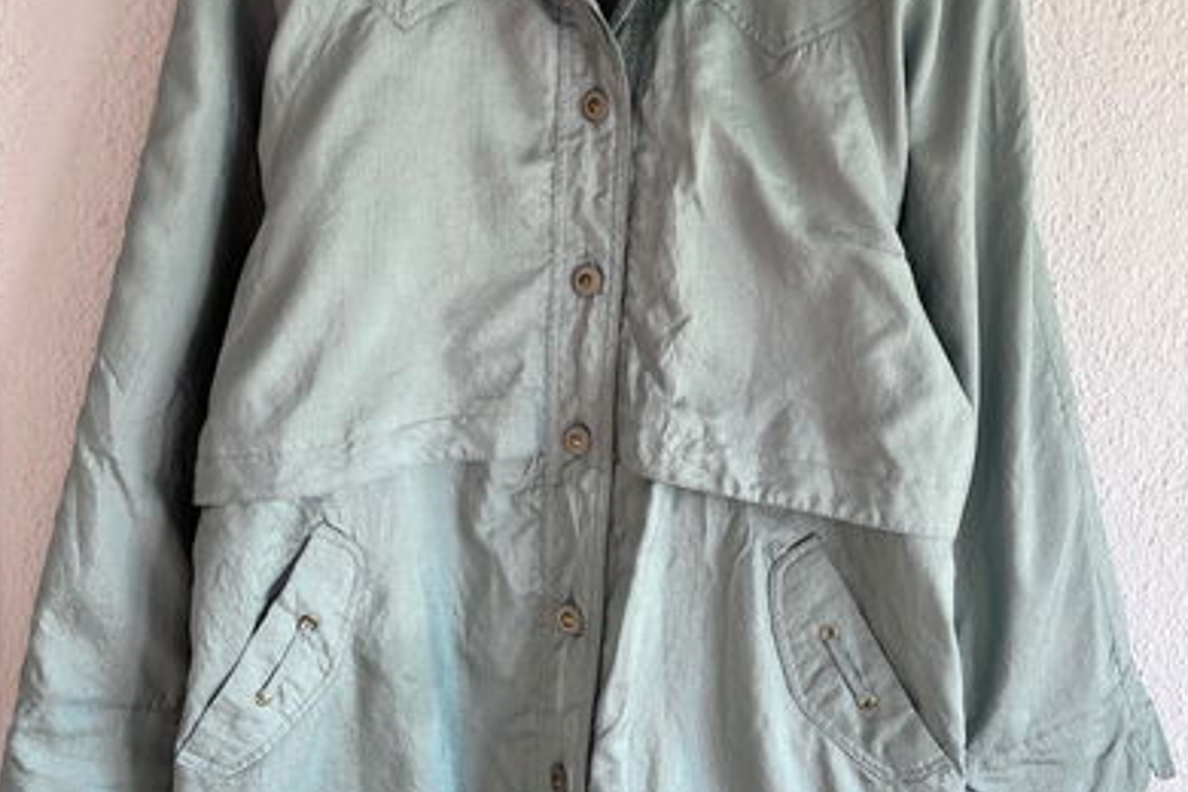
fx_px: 1221
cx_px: 588
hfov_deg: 51.9
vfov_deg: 35.6
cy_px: 257
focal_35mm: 37
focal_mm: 5.1
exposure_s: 1/122
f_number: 1.6
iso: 40
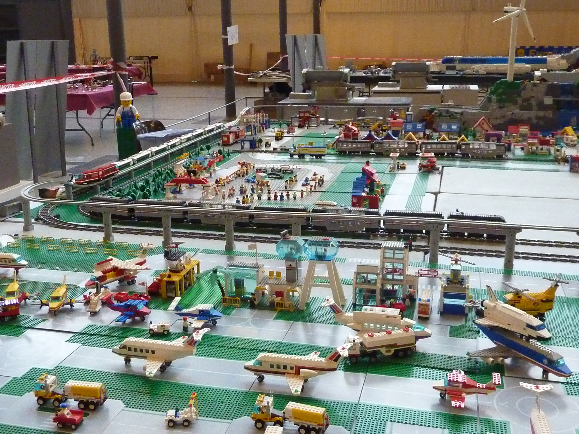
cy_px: 217
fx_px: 636
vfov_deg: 37.7
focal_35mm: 38
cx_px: 290
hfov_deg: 49.0
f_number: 3.3
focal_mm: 4.4
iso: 800
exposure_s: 1/60
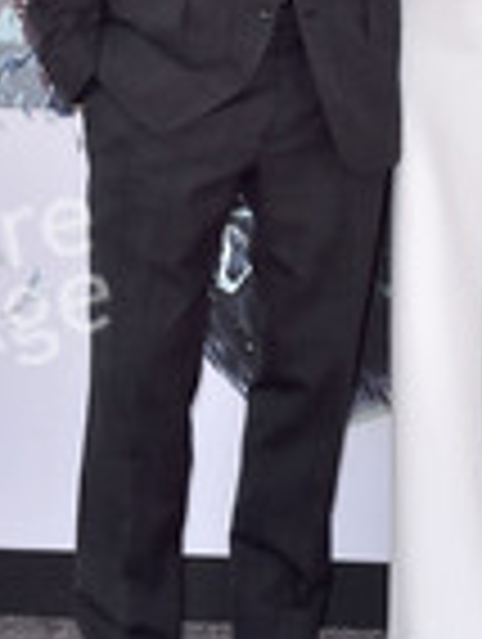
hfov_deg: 11.0
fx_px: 2499
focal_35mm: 135
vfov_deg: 14.5
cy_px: 81
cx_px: 372
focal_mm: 50
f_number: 7.1
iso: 320
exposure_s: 1/250
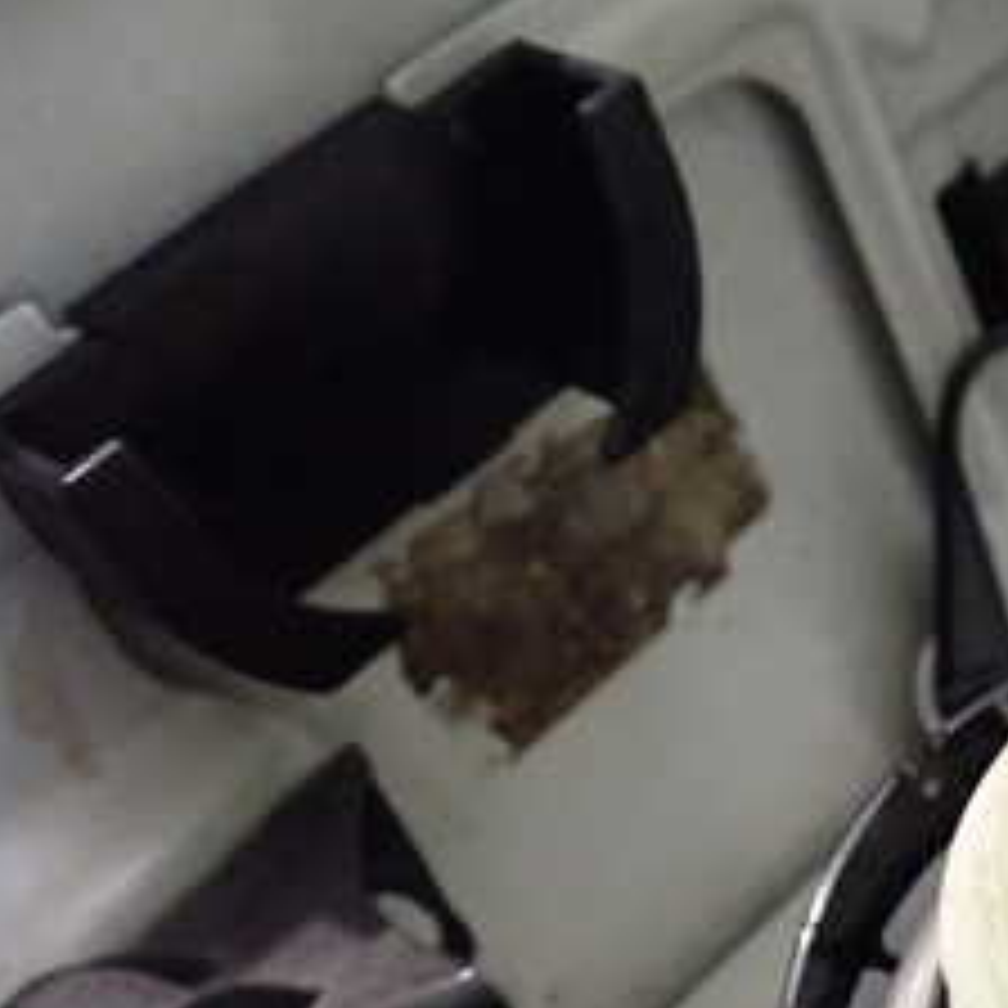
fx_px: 2339
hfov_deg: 23.3
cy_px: 819
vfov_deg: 23.9
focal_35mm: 71
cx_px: 1008
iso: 1000
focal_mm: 5.4
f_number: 2.3
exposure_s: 1/100
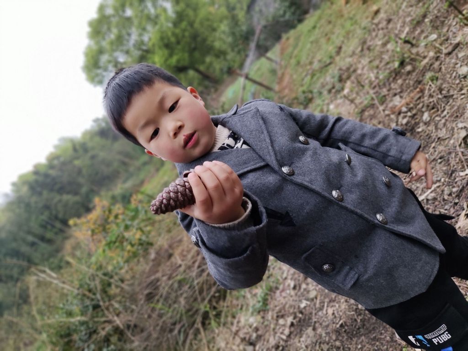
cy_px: 176
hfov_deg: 69.4
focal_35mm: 25
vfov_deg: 54.9
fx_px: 338
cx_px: 234
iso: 240
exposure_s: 1/50
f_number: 1.79
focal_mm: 4.71
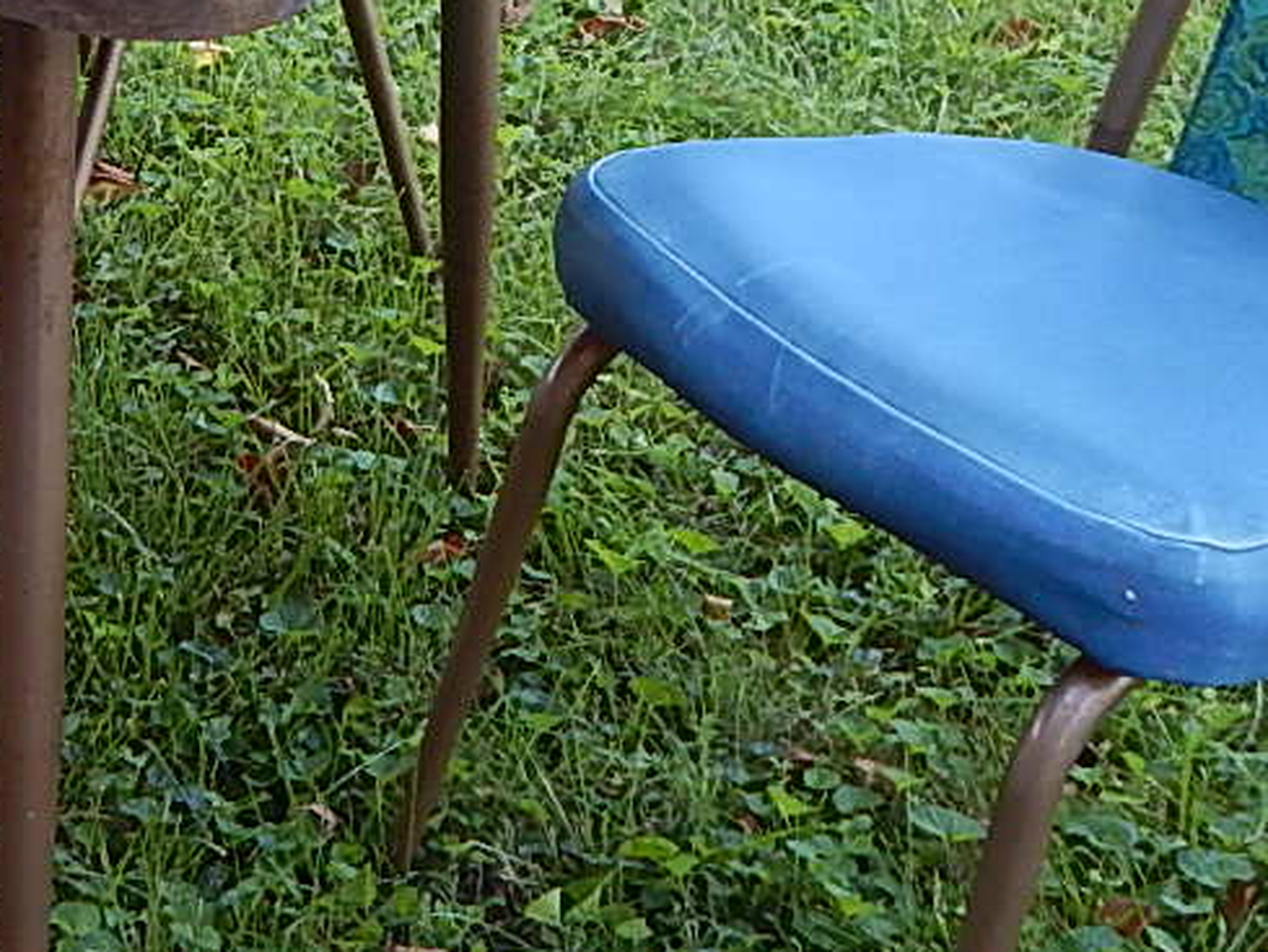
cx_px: -143
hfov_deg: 25.0
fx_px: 2638
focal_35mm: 72
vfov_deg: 19.9
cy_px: 34
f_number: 3
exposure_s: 1/30
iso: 140
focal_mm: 4
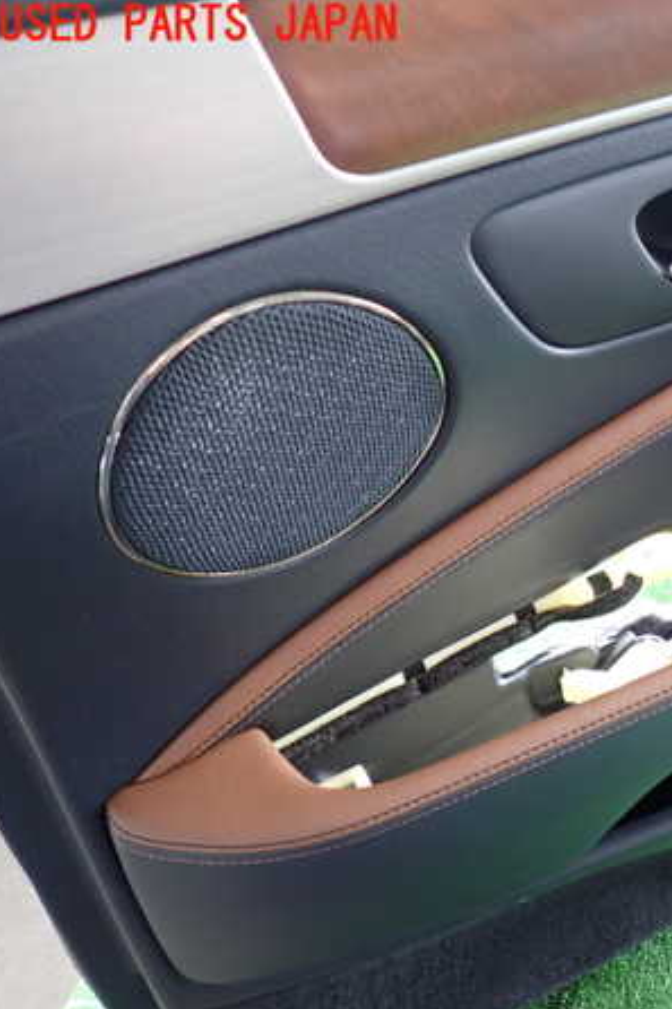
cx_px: 665
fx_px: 981
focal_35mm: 35
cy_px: 507
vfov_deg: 54.5
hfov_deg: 34.5
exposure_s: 1/30
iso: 200
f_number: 2
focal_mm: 4.5
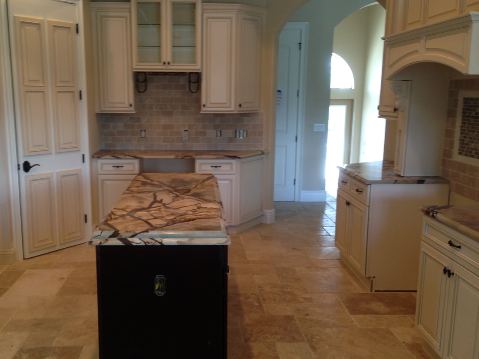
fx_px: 526
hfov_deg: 48.9
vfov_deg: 37.7
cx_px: 210
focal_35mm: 38
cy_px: 183
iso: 50
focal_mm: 4.12
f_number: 2.4
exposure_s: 1/20
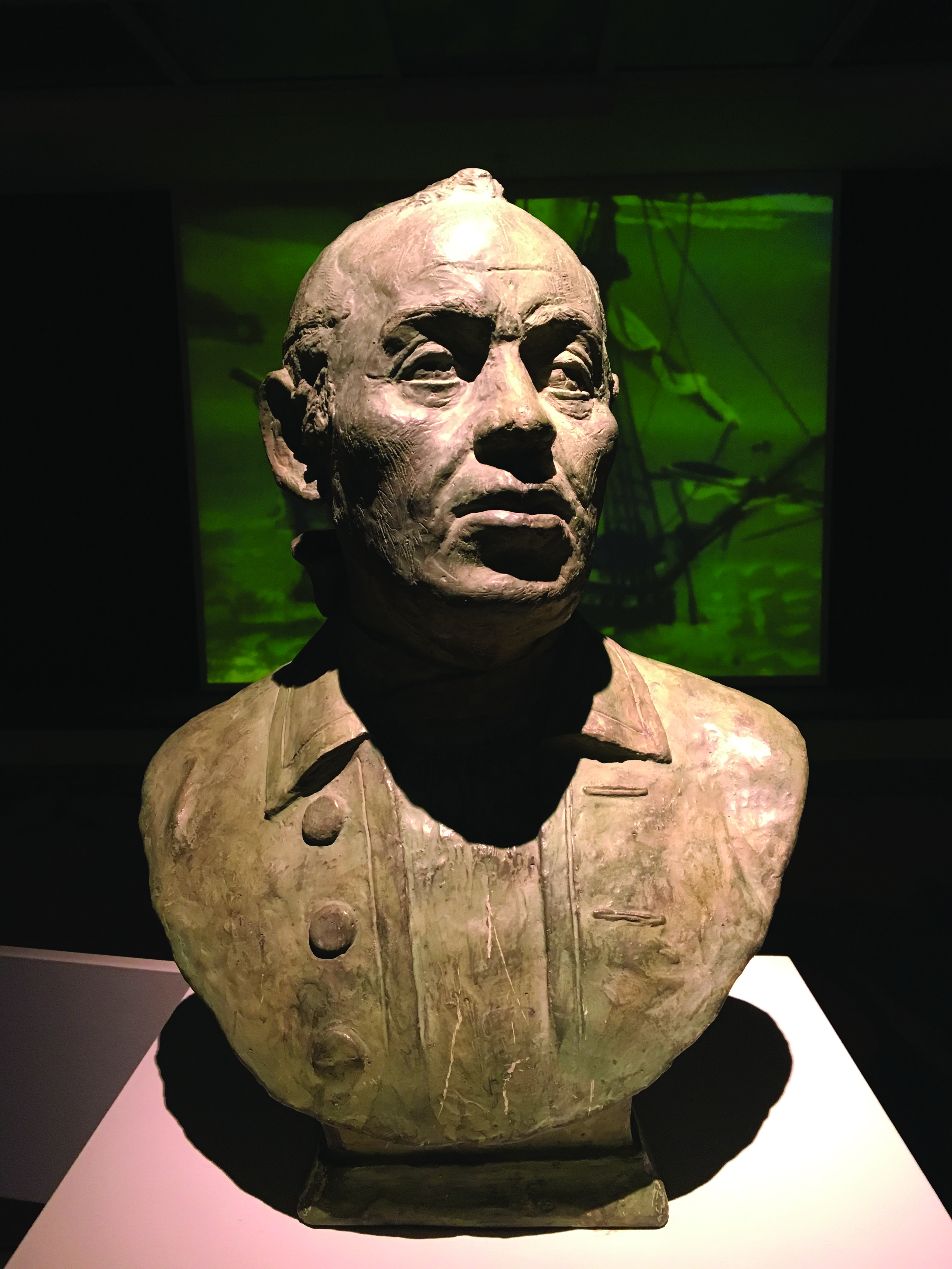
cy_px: 634
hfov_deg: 48.2
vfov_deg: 61.7
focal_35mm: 29
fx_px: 1063
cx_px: 476
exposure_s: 1/33
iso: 200
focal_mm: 4.15
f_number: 2.2
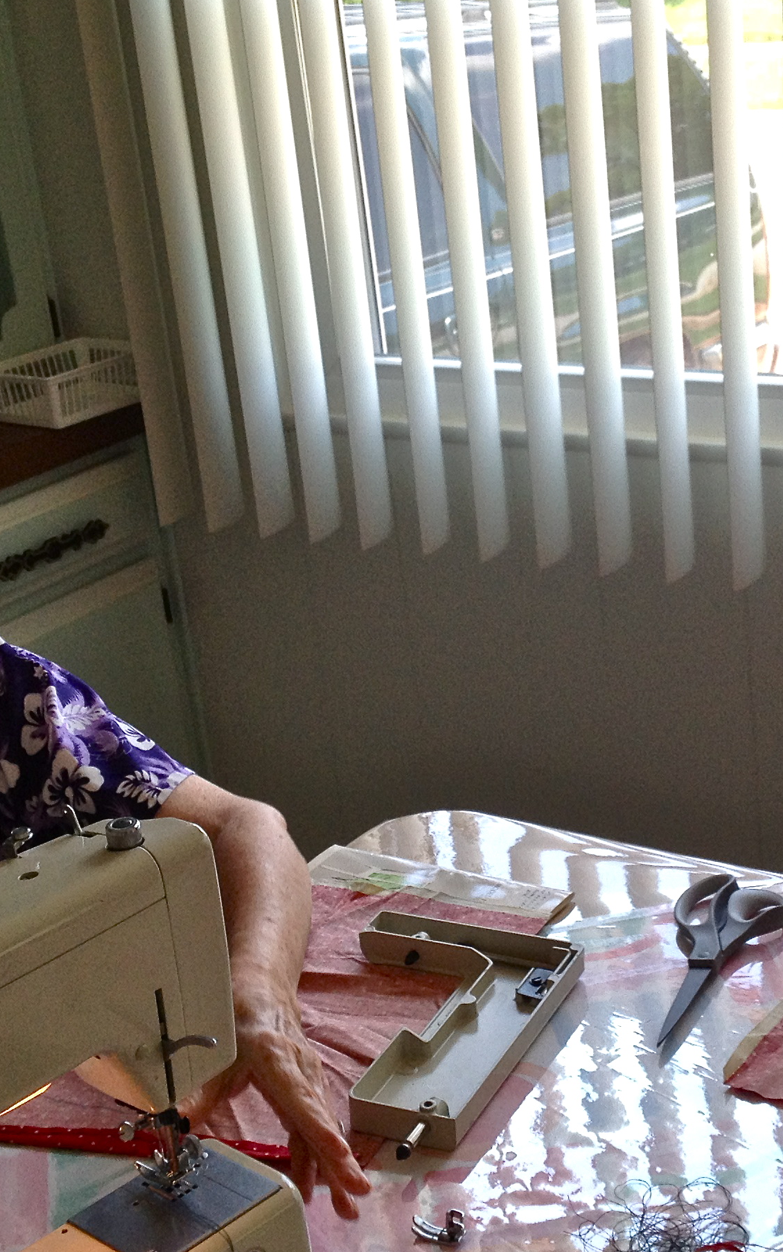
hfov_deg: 19.4
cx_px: 516
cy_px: 640
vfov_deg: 30.6
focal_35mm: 67
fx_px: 2287
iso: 64
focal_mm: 4.28
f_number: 2.4
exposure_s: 1/120
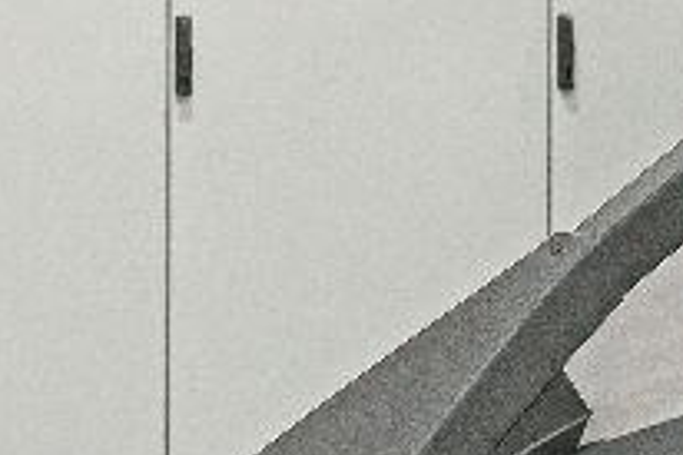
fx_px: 4057
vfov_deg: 6.4
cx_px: 1336
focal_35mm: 214
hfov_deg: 9.1
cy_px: 618
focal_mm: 35
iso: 1600
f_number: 5.6
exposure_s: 1/125
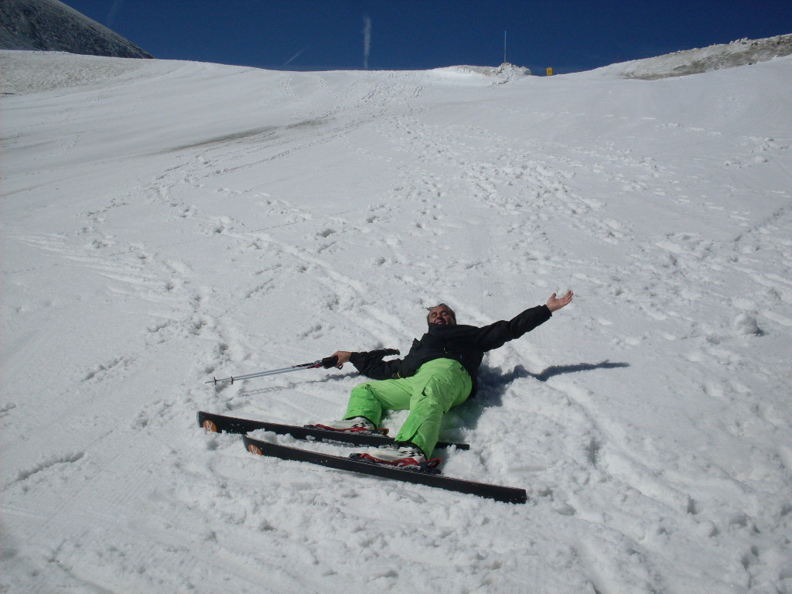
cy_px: 297
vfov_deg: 37.7
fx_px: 869
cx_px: 396
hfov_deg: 49.0
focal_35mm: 38
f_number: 8.4
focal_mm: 6.3
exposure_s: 1/1000
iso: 80
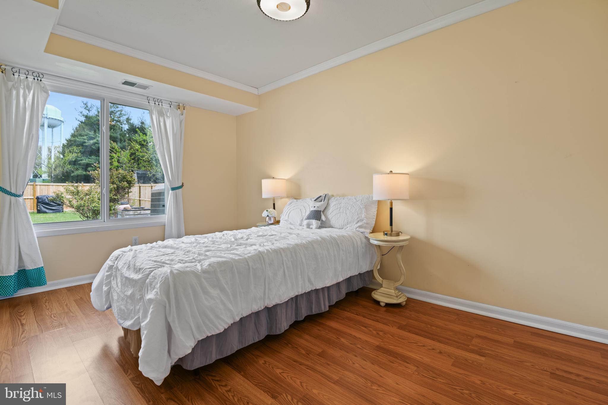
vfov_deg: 73.7
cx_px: 304
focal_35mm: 16
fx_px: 270
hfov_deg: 96.7
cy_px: 202
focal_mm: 16
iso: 100
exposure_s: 1/8
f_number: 7.1
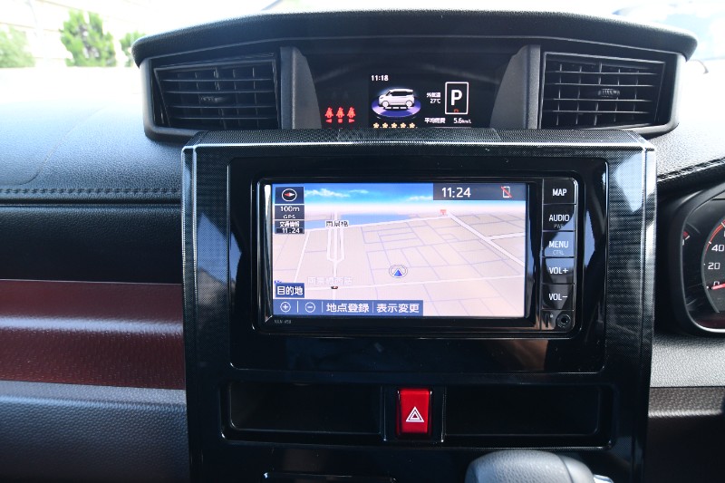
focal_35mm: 18
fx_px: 362
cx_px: 362
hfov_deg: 90.0
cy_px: 242
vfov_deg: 67.4
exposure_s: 1/125
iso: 1000
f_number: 4.8
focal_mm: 12
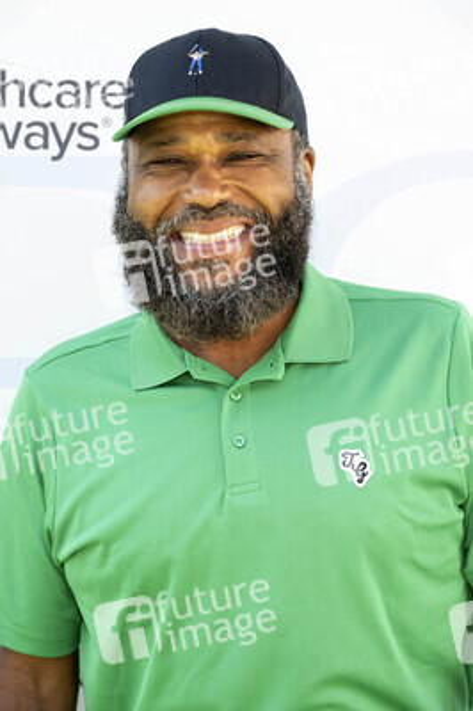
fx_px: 1500
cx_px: 236
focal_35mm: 76
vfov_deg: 26.7
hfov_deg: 17.9
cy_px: 356
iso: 400
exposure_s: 1/200
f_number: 5.6
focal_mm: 76
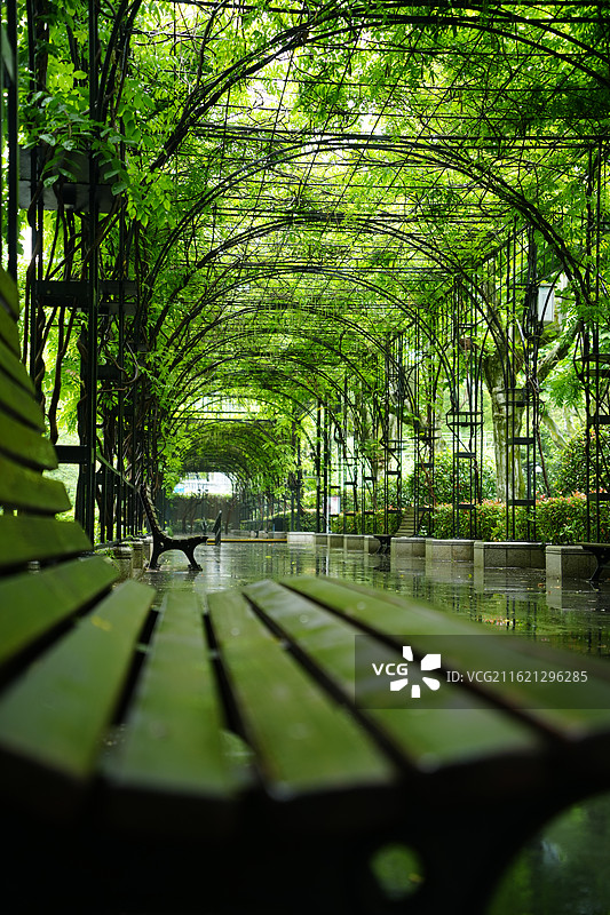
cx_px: 305
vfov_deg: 42.8
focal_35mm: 46
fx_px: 1170
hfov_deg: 29.2
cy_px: 458
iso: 250
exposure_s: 1/30
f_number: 4
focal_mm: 46
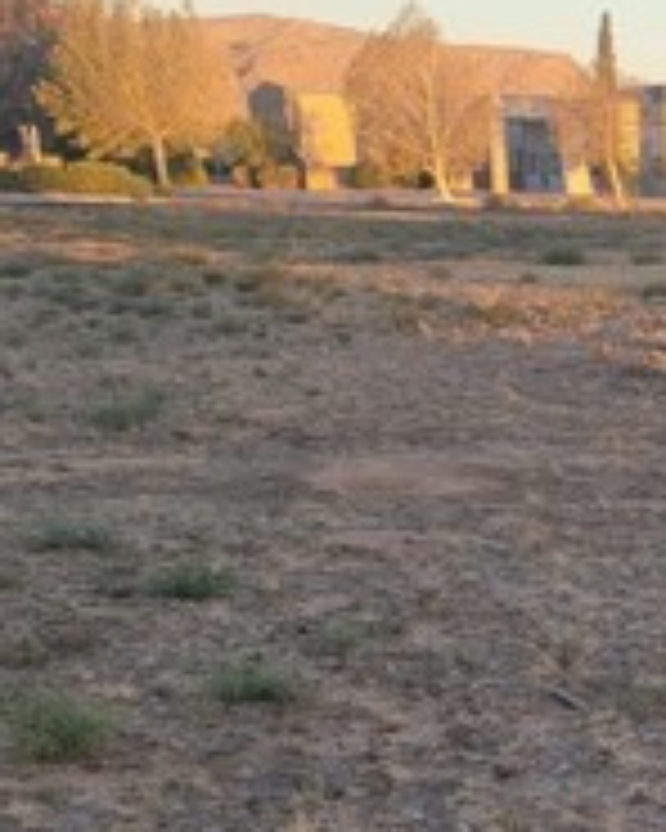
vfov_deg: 21.6
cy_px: 594
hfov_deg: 15.0
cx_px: 1220
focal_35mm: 88
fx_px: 2168
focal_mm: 5.4
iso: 40
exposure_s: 1/290
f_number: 1.8
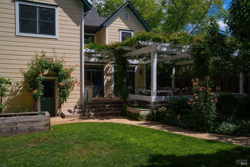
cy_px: 84
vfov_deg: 42.3
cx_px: 125
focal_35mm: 31
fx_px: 215
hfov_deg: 60.3
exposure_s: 1/250
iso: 125
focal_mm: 31
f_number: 9
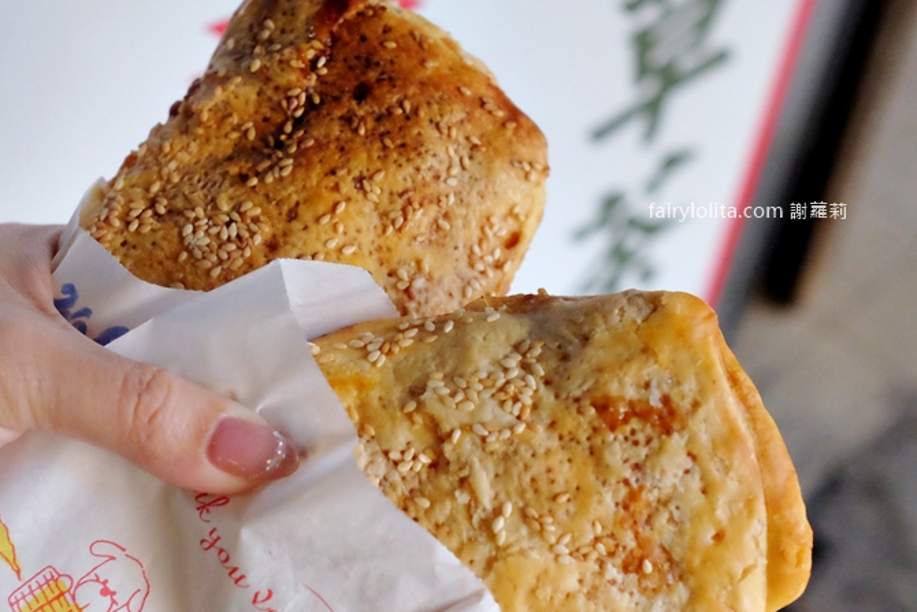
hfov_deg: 41.7
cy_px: 335
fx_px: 1197
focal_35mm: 47
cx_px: 371
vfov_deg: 28.6
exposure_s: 1/1000
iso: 4000
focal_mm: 23
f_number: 3.6
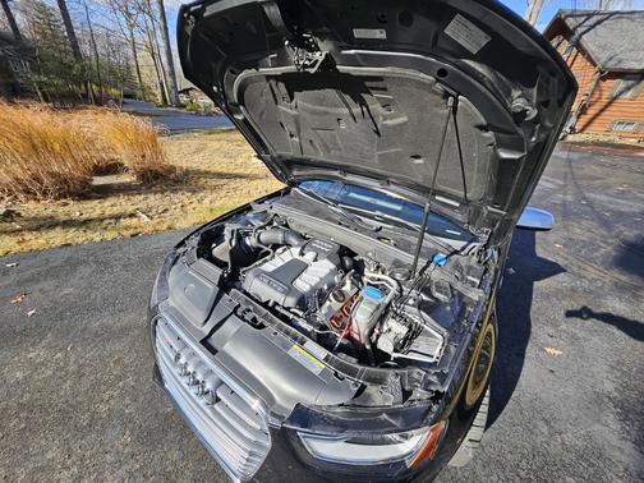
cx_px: 322
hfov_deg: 106.2
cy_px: 242
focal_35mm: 13
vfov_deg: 89.9
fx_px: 242
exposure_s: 1/280
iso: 32
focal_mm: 1.74
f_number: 2.2
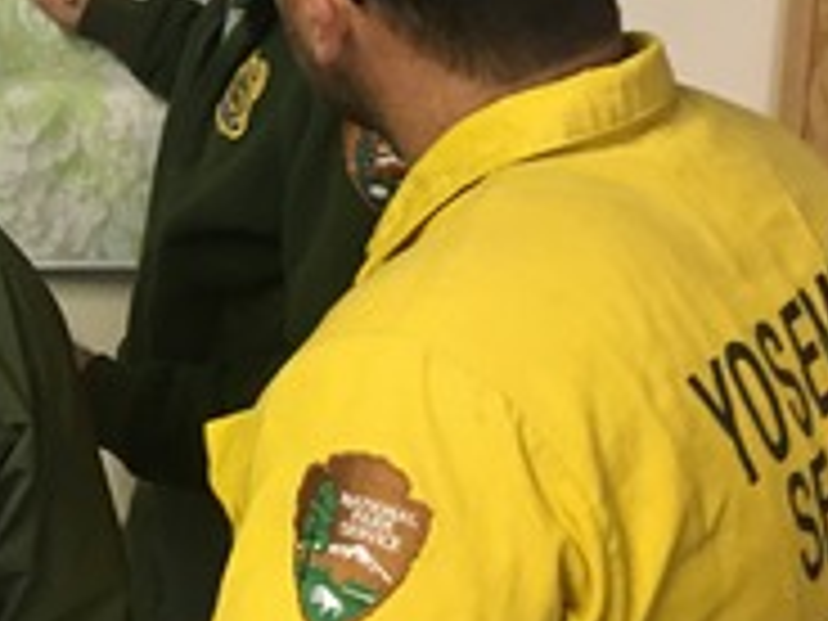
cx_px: -40
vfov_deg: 18.1
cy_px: -25
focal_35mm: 79
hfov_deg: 23.5
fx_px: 1890
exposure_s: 1/24
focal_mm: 4.15
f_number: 2.2
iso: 200
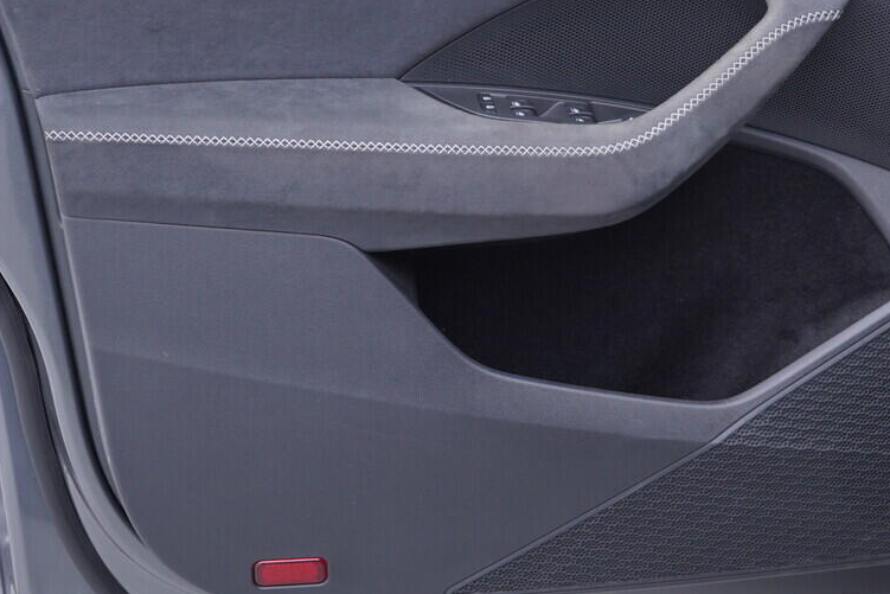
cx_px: 595
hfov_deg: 29.0
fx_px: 1706
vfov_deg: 19.7
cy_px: 212
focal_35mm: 69
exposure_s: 1/40
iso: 160
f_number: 2.8
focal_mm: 24
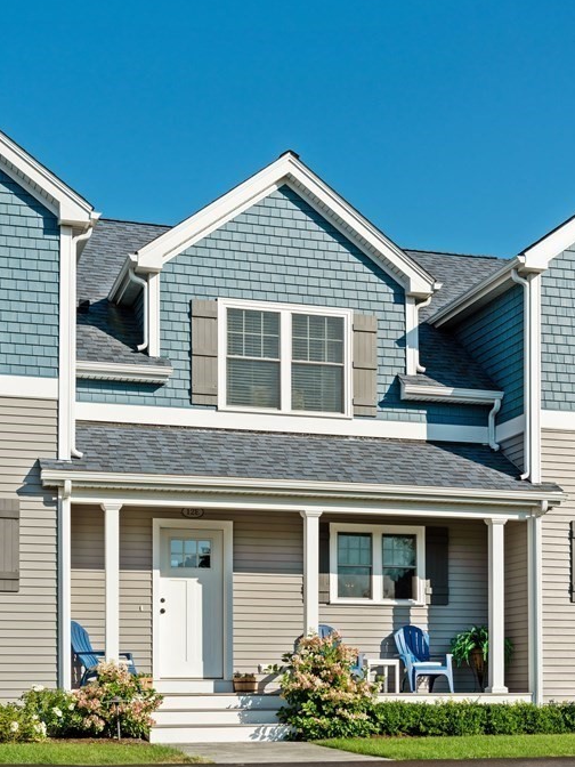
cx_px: 290
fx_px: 1218
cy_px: 435
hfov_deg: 26.6
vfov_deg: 34.9
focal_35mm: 55
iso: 200
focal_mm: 50
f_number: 8
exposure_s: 1/1000
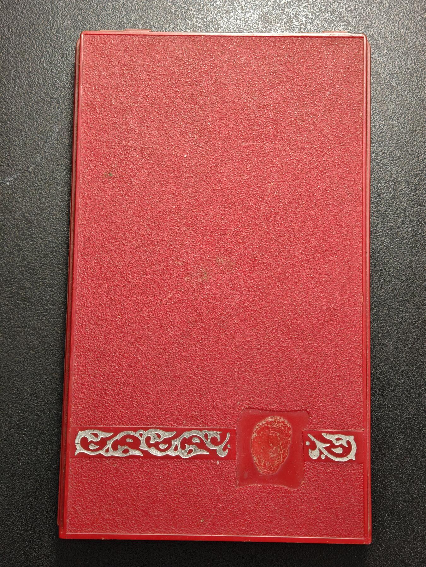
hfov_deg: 24.4
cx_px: 213
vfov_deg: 32.2
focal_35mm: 60
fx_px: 985
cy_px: 284
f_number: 2
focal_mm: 9
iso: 1000
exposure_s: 1/104
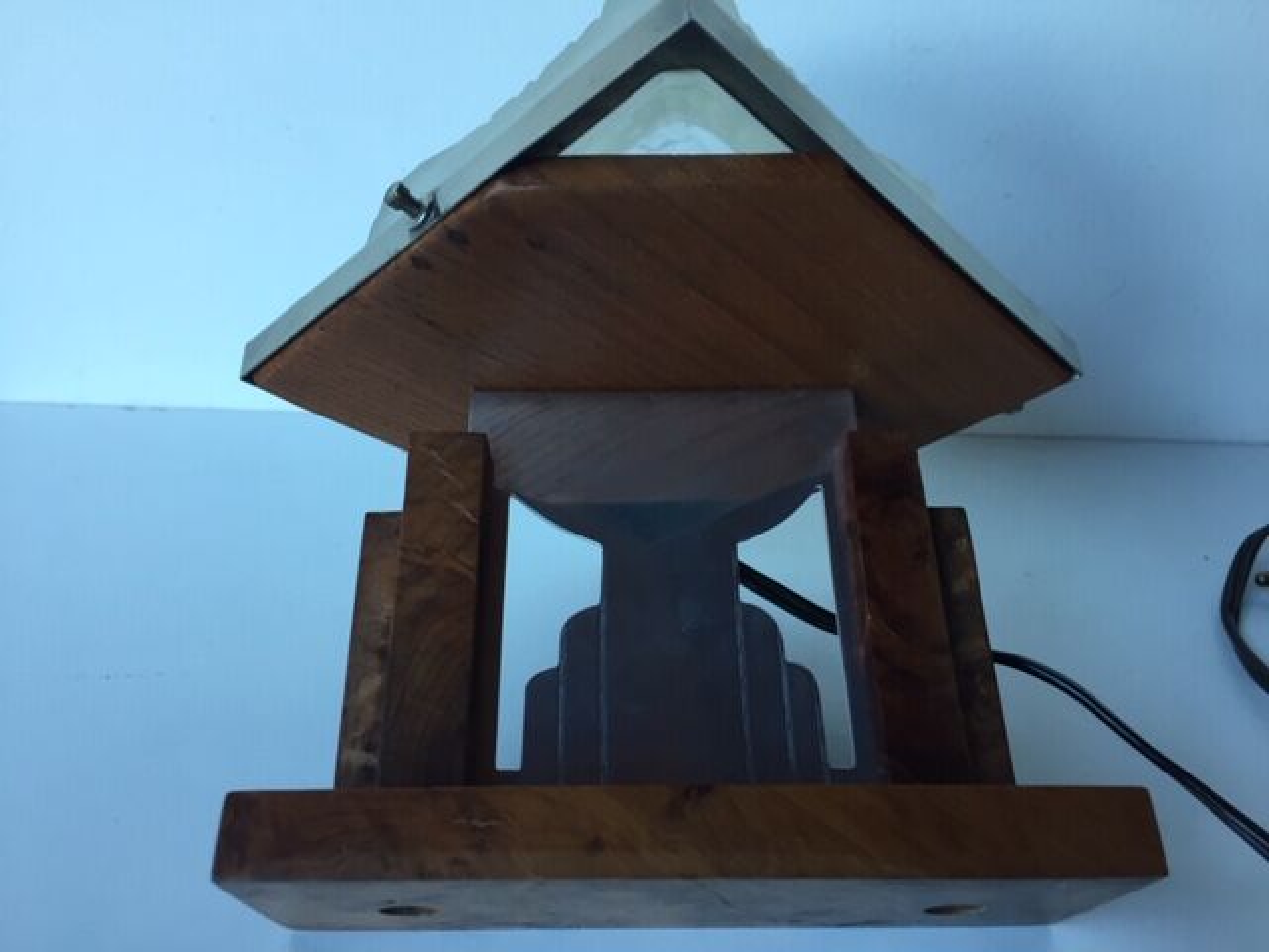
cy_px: 476
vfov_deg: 48.2
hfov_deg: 61.7
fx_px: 1063
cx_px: 634
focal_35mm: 29
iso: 32
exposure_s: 1/33
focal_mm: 4.15
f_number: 2.2
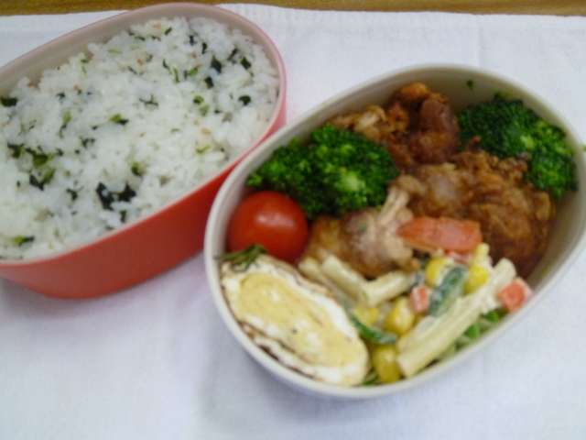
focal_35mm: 24
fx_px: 406
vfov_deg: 56.8
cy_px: 220
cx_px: 293
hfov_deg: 71.6
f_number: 2.2
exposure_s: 1/60
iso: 250
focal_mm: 4.3
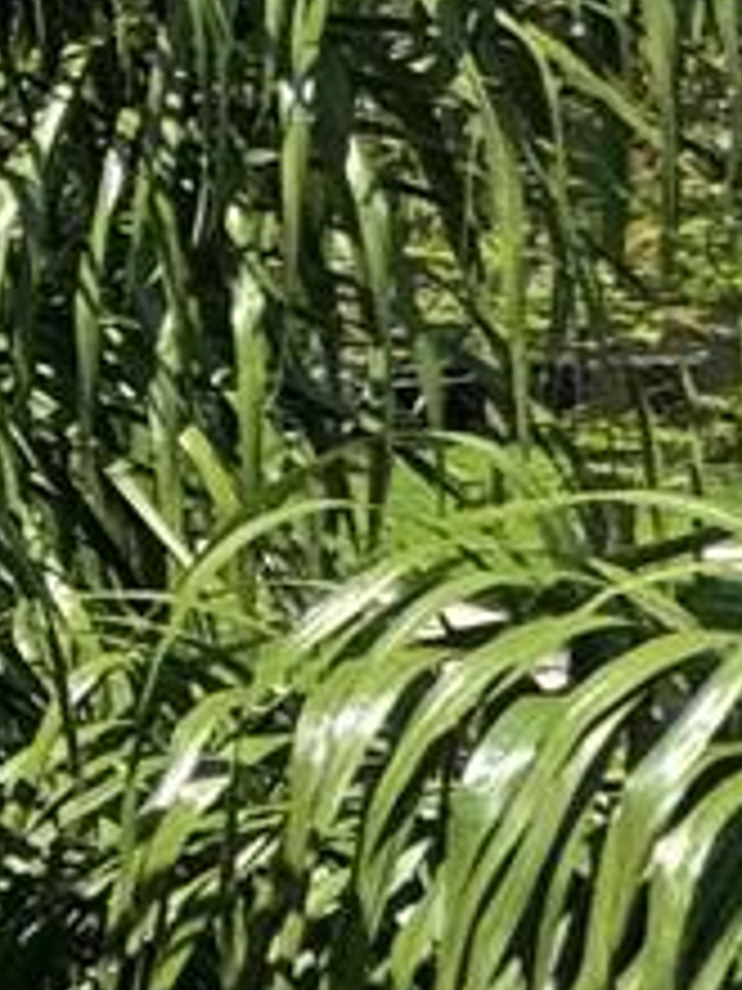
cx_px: -2703
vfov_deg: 19.1
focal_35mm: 102
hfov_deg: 6.9
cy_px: 252
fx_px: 2915
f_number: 2.2
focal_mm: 2.22
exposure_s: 1/2584
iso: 50
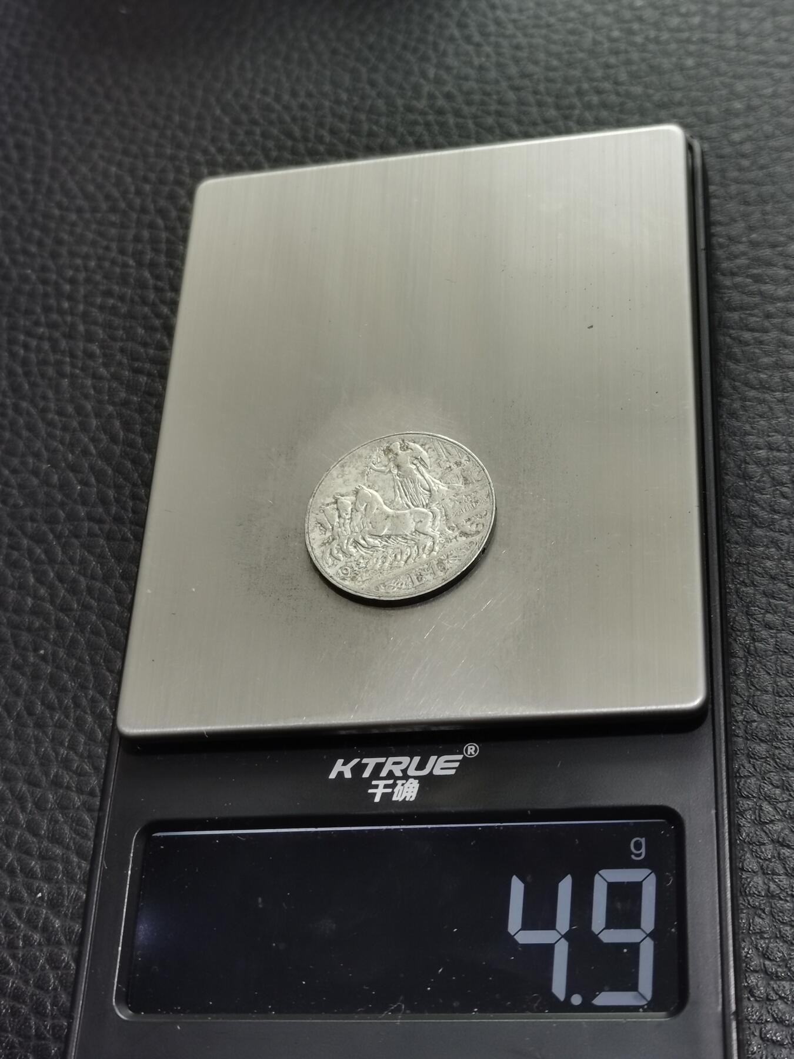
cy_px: 530
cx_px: 397
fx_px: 1682
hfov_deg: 26.6
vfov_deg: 34.9
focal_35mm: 55
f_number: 1.8
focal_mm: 5.58
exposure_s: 1/120
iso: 64
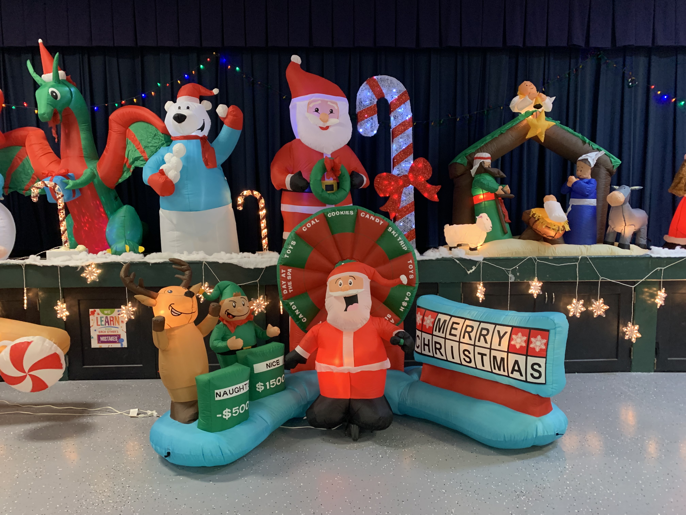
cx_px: 343
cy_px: 258
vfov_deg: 53.1
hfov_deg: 67.3
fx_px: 515
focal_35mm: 26
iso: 320
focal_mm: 4.25
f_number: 1.8
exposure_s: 1/40
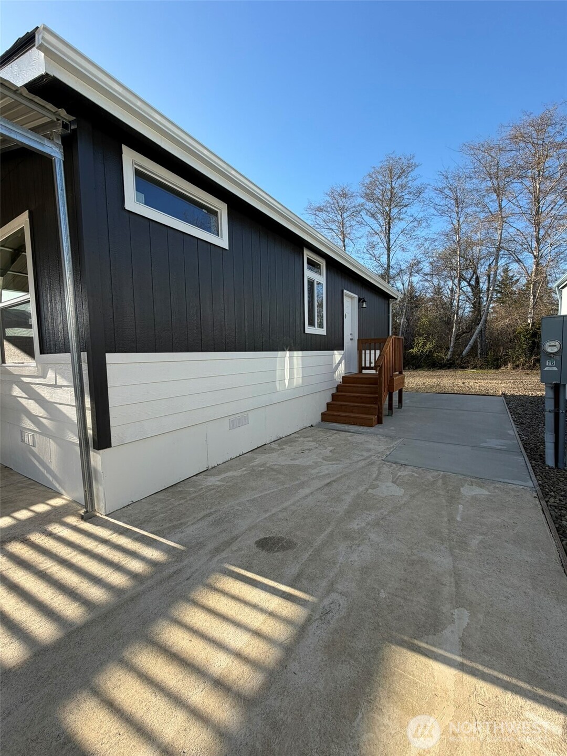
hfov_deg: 85.7
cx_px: 284
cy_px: 378
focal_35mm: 14
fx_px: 306
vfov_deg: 102.1
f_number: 2.2
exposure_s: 1/510
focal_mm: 2.22
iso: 40
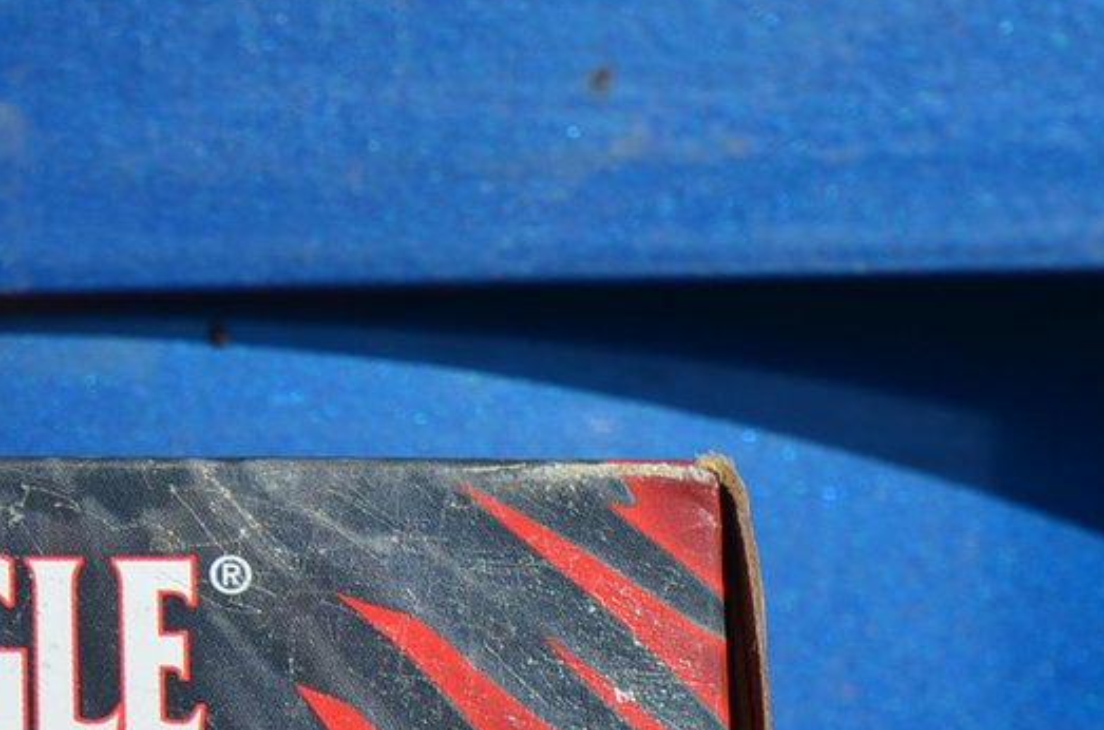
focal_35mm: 118
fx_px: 3610
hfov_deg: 16.7
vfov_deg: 11.3
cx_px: -217
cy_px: 864
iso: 100
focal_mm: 24
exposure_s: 1/320
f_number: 9
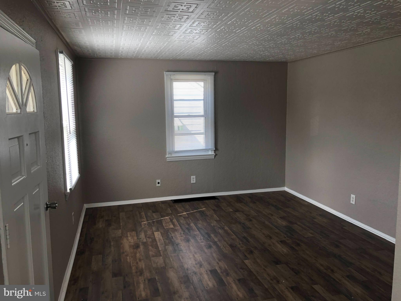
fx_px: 324
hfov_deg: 63.4
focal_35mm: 28
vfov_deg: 49.7
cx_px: 200
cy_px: 150
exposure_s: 1/120
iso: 40
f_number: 1.8
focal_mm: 3.99
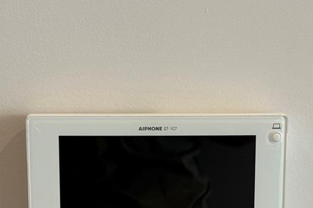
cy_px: 263
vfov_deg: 11.4
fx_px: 1017
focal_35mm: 117
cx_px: 160
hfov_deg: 17.5
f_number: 1.78
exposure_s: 1/60
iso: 64
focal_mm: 6.76
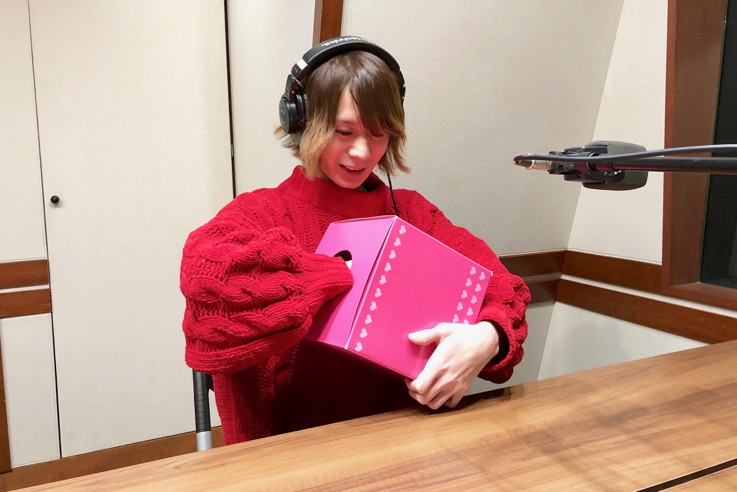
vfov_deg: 43.6
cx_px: 363
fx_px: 614
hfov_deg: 61.9
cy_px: 222
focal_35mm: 30
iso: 100
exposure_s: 1/9
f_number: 1.8
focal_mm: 4
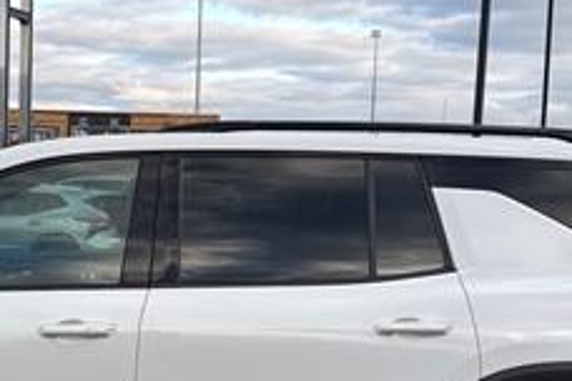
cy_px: 278
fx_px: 1112
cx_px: 140
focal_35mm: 70
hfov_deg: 28.4
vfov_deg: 19.3
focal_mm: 6.76
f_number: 1.78
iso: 80
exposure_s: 1/765
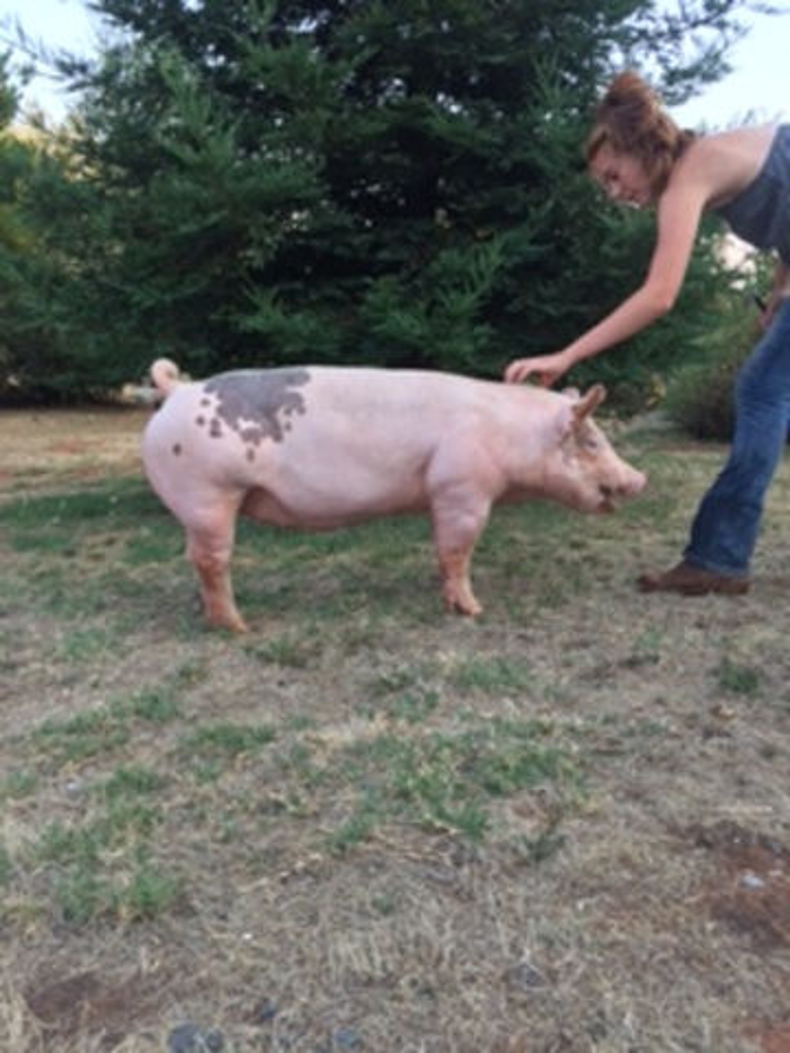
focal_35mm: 29
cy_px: 526
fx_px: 882
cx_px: 395
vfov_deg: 61.7
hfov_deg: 48.2
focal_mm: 4.15
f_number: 2.2
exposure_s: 1/120
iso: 50
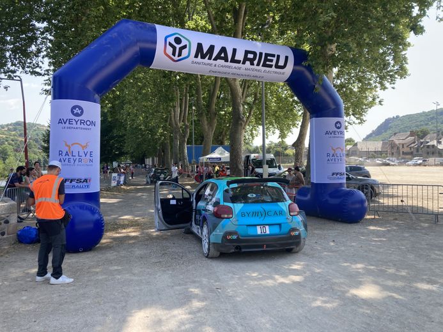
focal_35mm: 28
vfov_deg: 49.8
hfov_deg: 63.4
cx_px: 222
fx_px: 358
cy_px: 166
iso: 20
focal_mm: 3.99
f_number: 1.8
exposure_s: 1/506
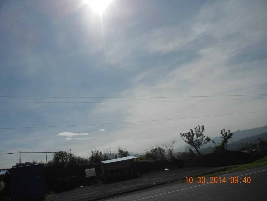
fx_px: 231
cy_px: 100
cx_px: 134
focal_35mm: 30
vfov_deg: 46.8
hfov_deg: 60.0
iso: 160
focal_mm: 5.4
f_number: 7
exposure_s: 1/2000
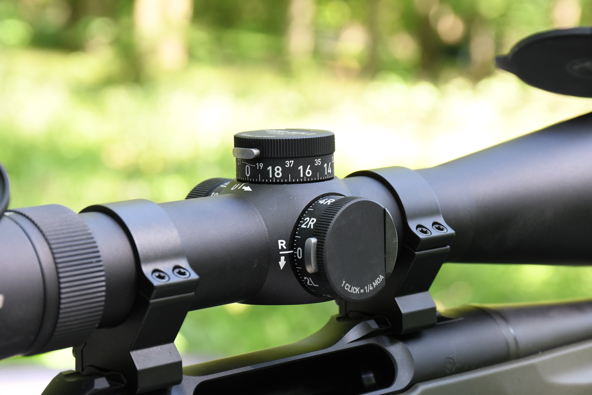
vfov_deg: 11.4
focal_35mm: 120
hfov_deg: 17.1
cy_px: 198
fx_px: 1973
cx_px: 296
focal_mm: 80
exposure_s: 1/60
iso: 1100
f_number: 10
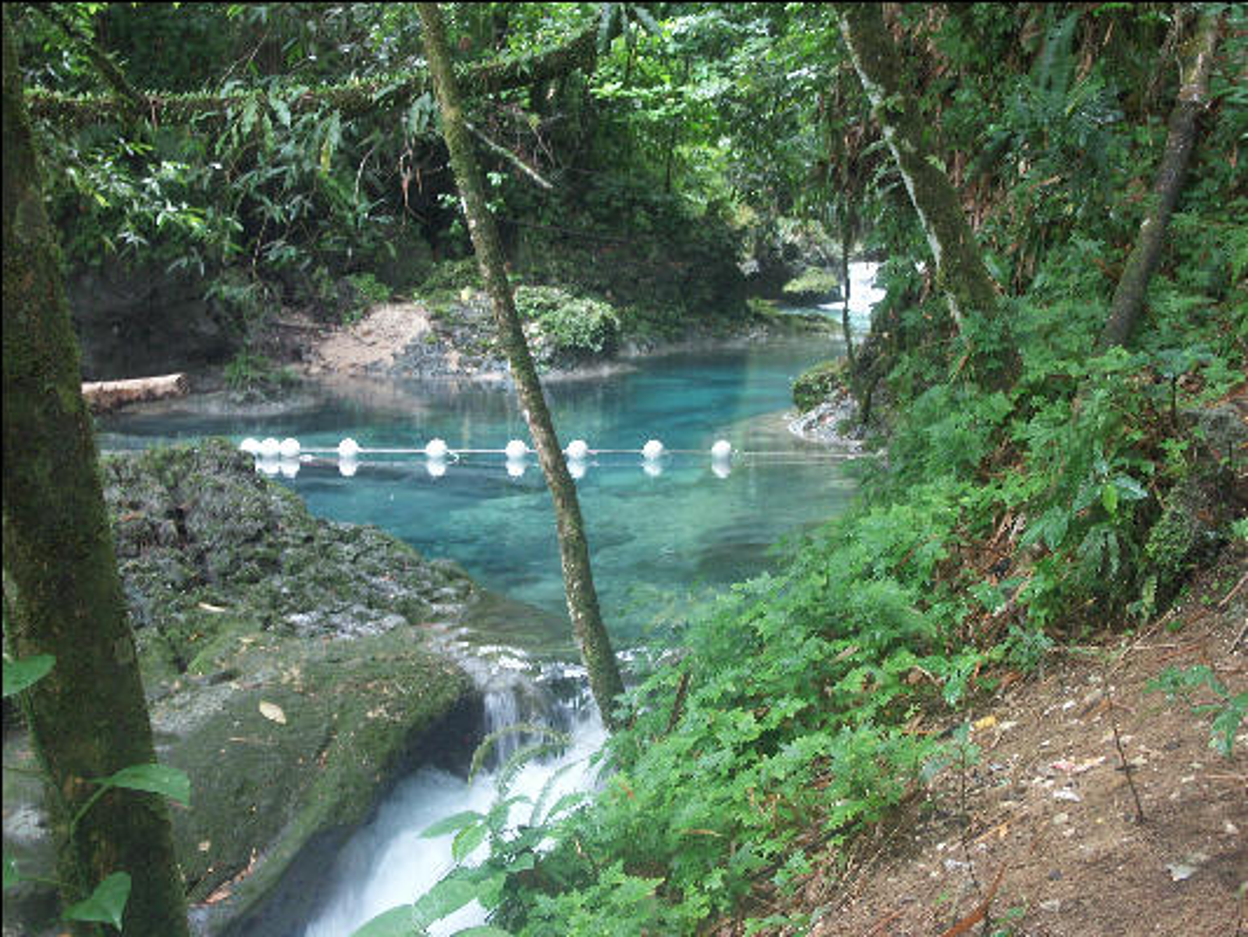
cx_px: 624
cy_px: 468
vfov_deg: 21.0
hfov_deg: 27.8
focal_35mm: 70
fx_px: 2524
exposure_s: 1/15
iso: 125
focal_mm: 17.39
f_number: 3.2
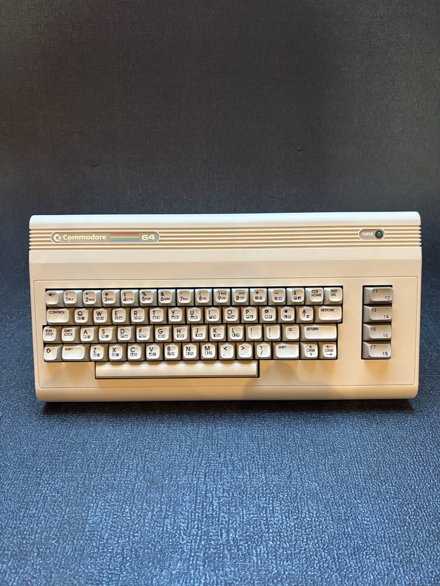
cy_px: 293
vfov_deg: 67.3
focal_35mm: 26
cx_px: 220
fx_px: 441
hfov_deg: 53.1
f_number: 1.6
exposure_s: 1/43
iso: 500
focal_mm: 5.96
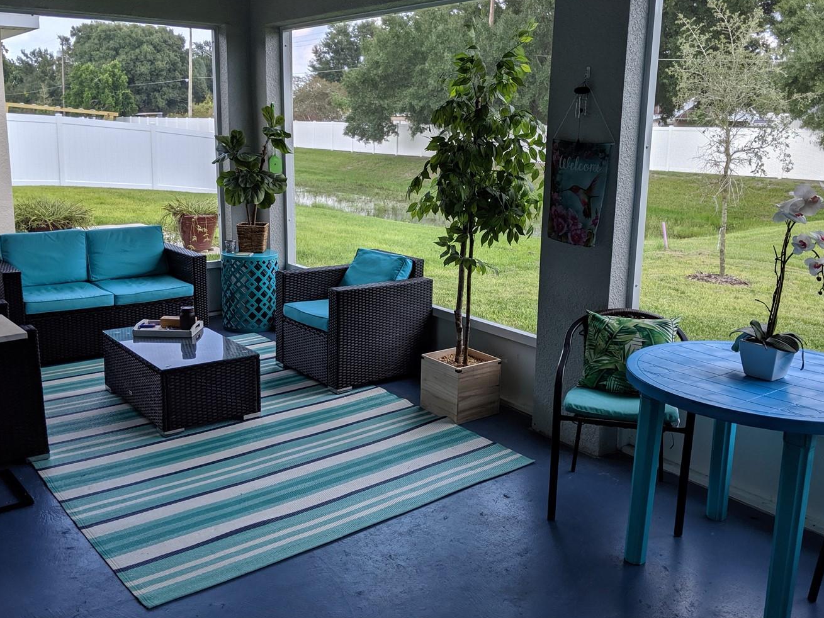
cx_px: 427
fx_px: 786
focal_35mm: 33
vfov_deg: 42.9
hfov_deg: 55.3
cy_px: 299
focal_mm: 4.44
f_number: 1.8
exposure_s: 1/340
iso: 43
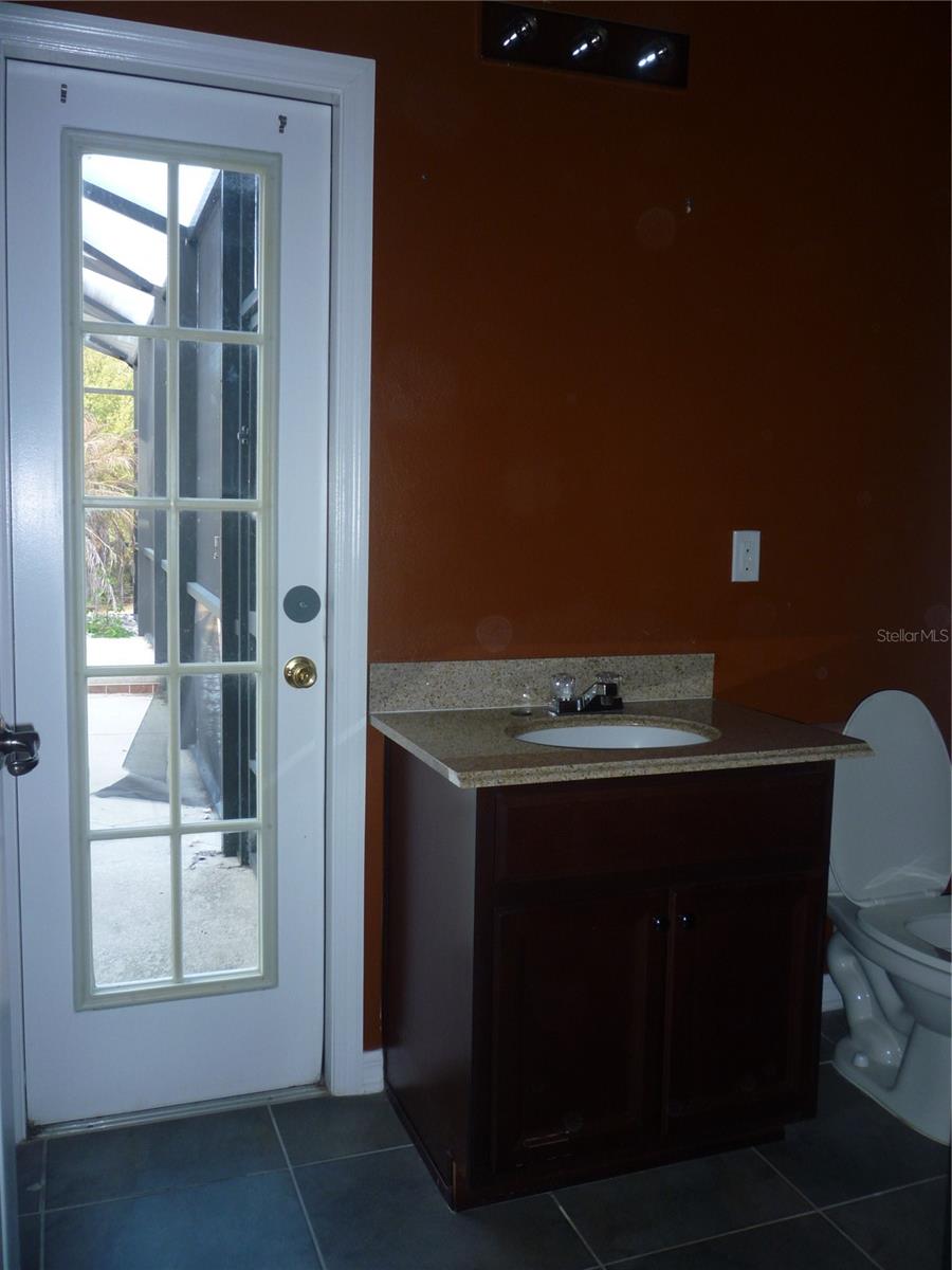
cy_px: 635
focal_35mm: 29
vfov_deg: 61.7
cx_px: 476
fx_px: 1063
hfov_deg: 48.2
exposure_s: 1/30
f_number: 3.3
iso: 100
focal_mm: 5.2
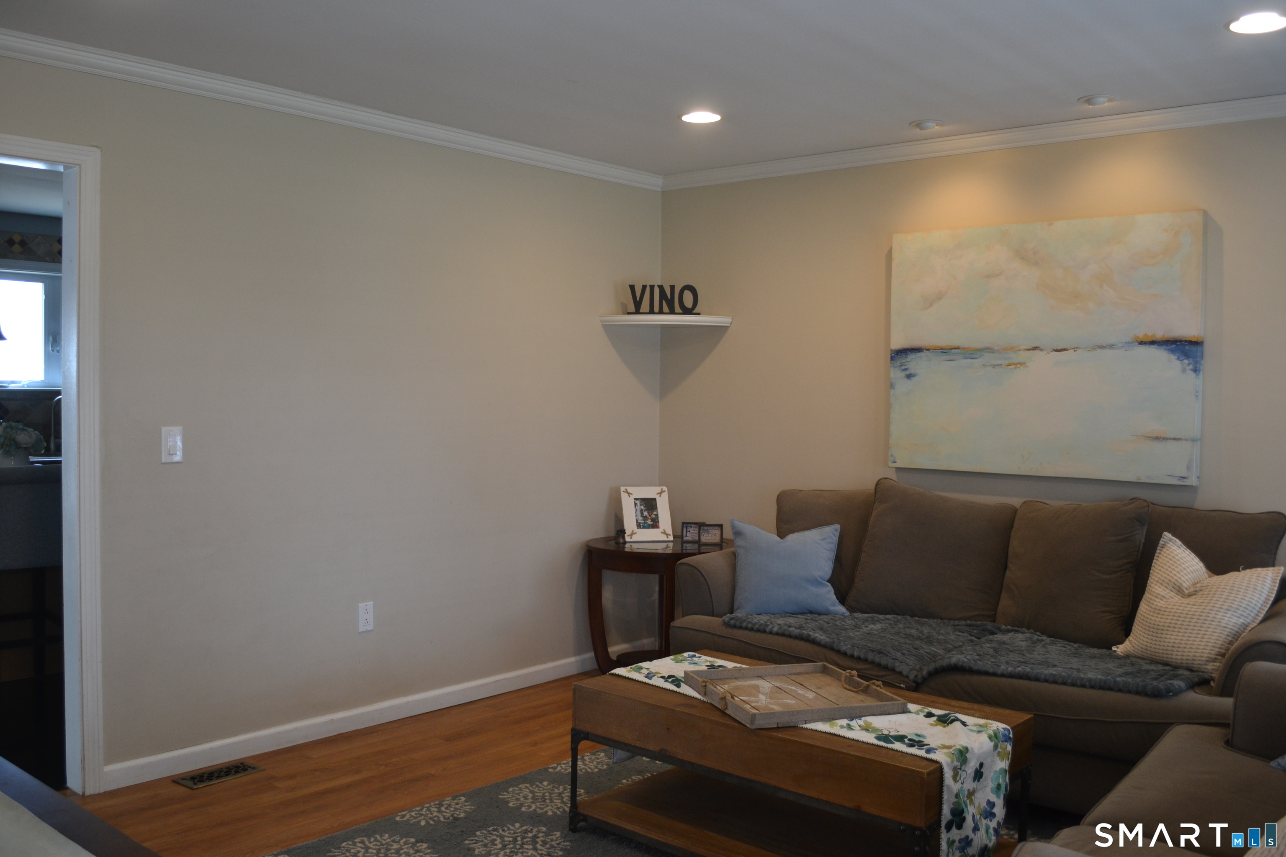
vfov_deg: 43.6
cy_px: 428
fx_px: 1072
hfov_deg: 61.9
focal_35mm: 30
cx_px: 643
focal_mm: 20
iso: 400
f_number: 3.8
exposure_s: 1/40
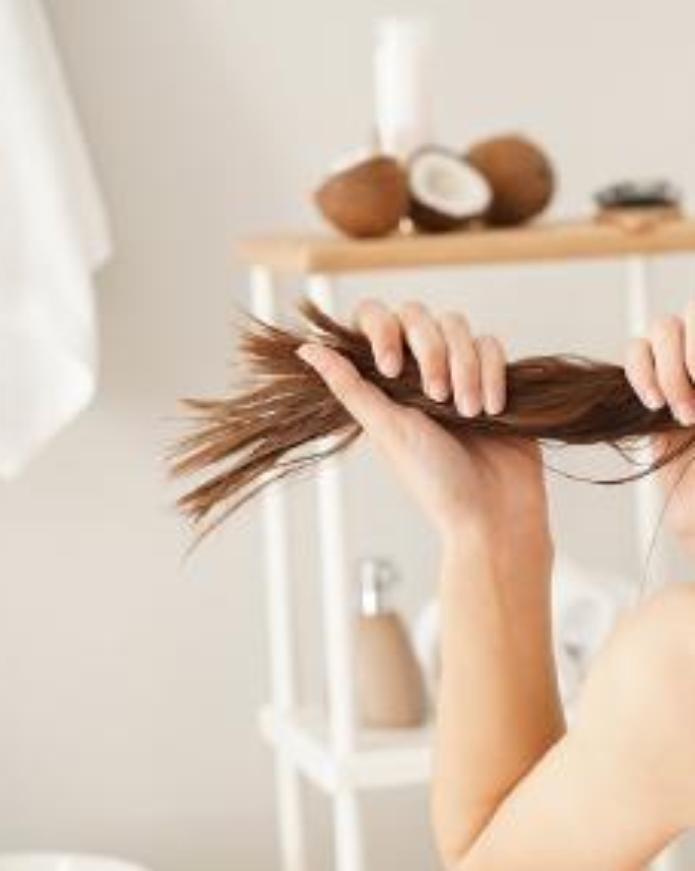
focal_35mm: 115
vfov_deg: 16.7
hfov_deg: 13.2
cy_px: 407
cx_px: 646
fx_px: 2963
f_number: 5.6
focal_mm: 70
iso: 200
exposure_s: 1/160
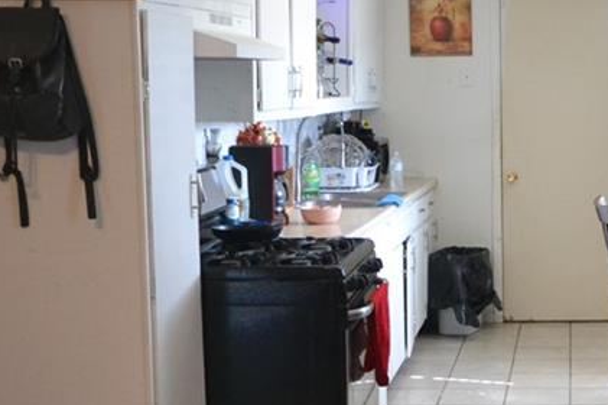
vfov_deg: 18.6
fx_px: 1232
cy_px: 189
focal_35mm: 73
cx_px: 618
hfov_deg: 26.2
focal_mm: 20
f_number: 5.6
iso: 2500
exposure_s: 1/60
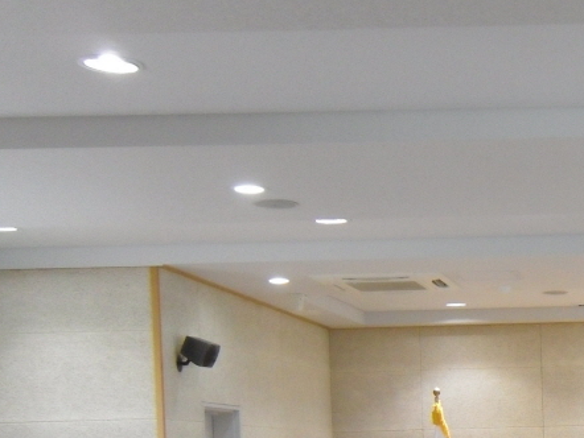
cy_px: 507
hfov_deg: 23.6
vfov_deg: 18.5
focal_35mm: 76
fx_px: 1283
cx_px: 688
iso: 320
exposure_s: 1/45
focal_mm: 5
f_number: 3.4
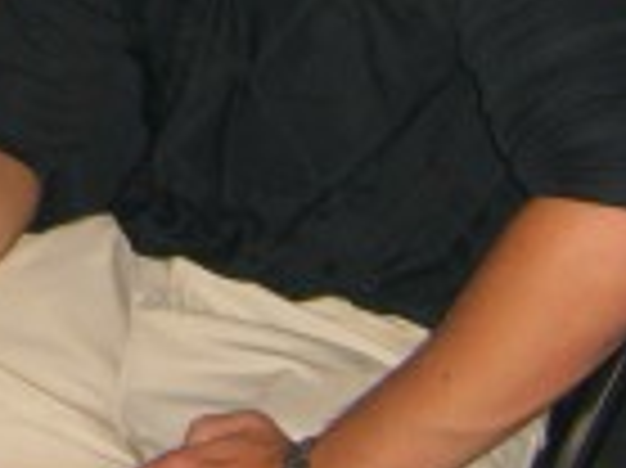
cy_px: -338
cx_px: -284
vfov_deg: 8.7
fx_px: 2963
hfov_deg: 11.6
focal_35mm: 164
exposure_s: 1/60
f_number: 2.8
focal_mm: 7.9
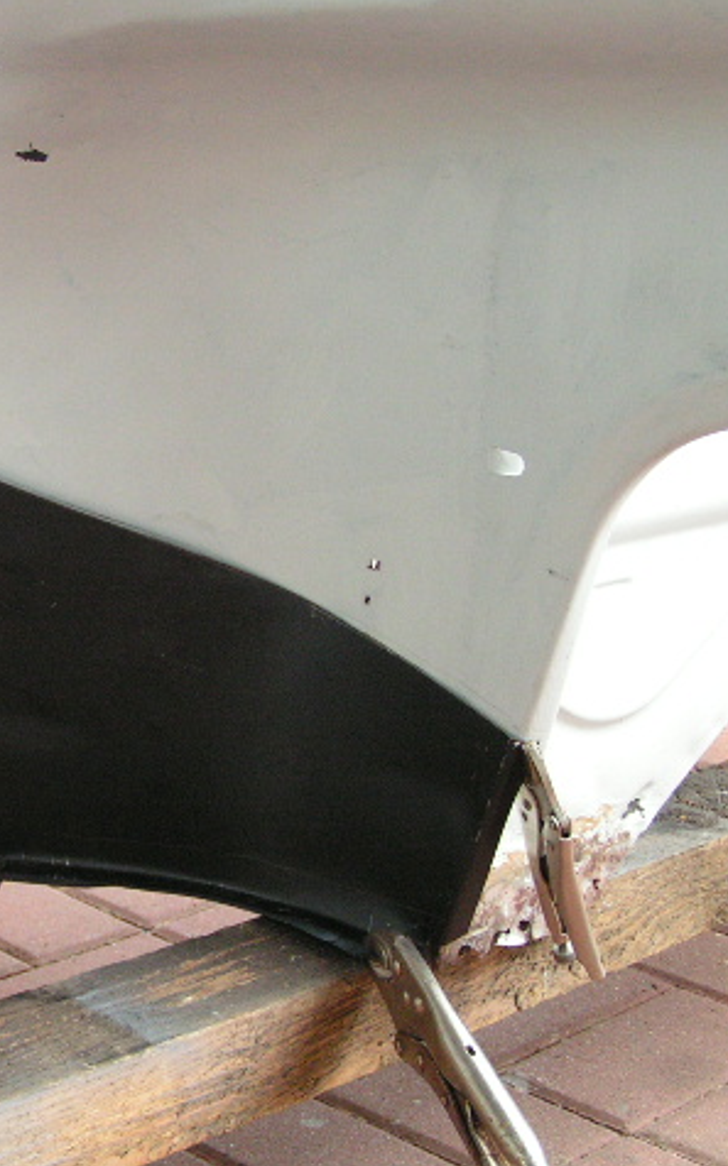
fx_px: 2129
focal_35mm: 67
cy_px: 581
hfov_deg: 19.1
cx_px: 103
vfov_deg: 30.6
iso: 200
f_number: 2.8
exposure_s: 1/30
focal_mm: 7.8
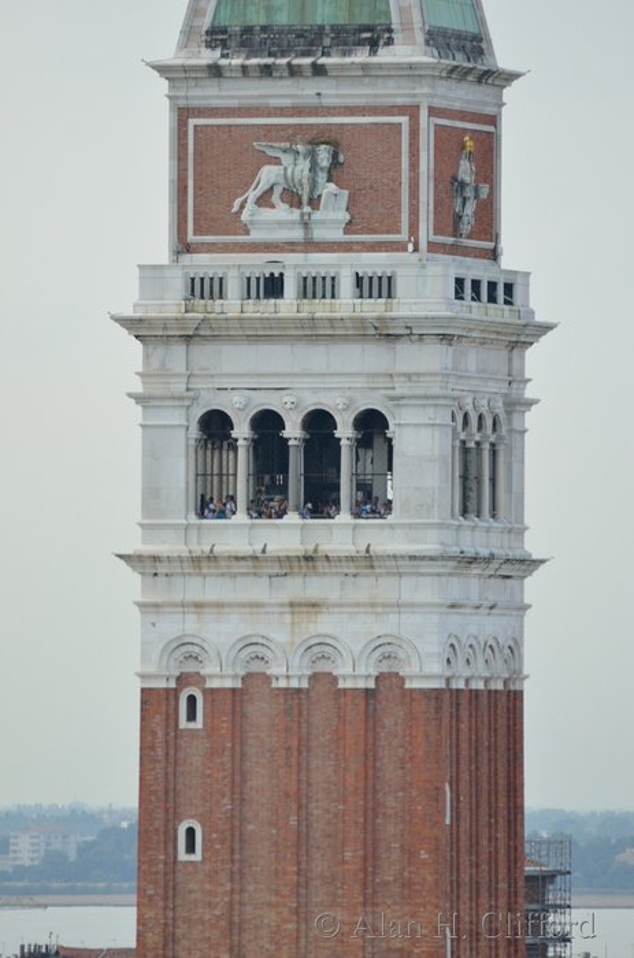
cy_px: 479
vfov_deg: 3.4
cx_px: 317
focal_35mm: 600
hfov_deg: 2.3
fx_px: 15936
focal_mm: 400
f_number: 5.6
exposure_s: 1/640
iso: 250
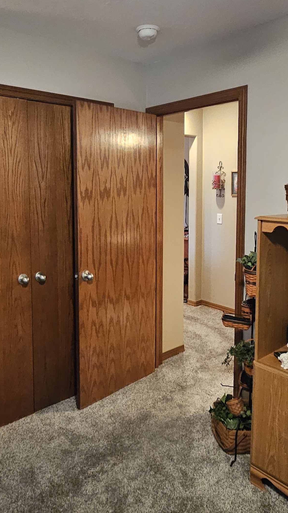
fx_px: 367
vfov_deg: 69.5
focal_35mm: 27
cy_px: 220
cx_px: 123
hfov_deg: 42.8
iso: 640
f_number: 2.2
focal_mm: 1.74
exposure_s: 1/24
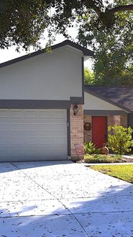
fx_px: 389
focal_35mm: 62
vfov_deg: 33.8
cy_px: 118
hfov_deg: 19.3
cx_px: 99
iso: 400
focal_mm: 26
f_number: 10
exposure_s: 1/250
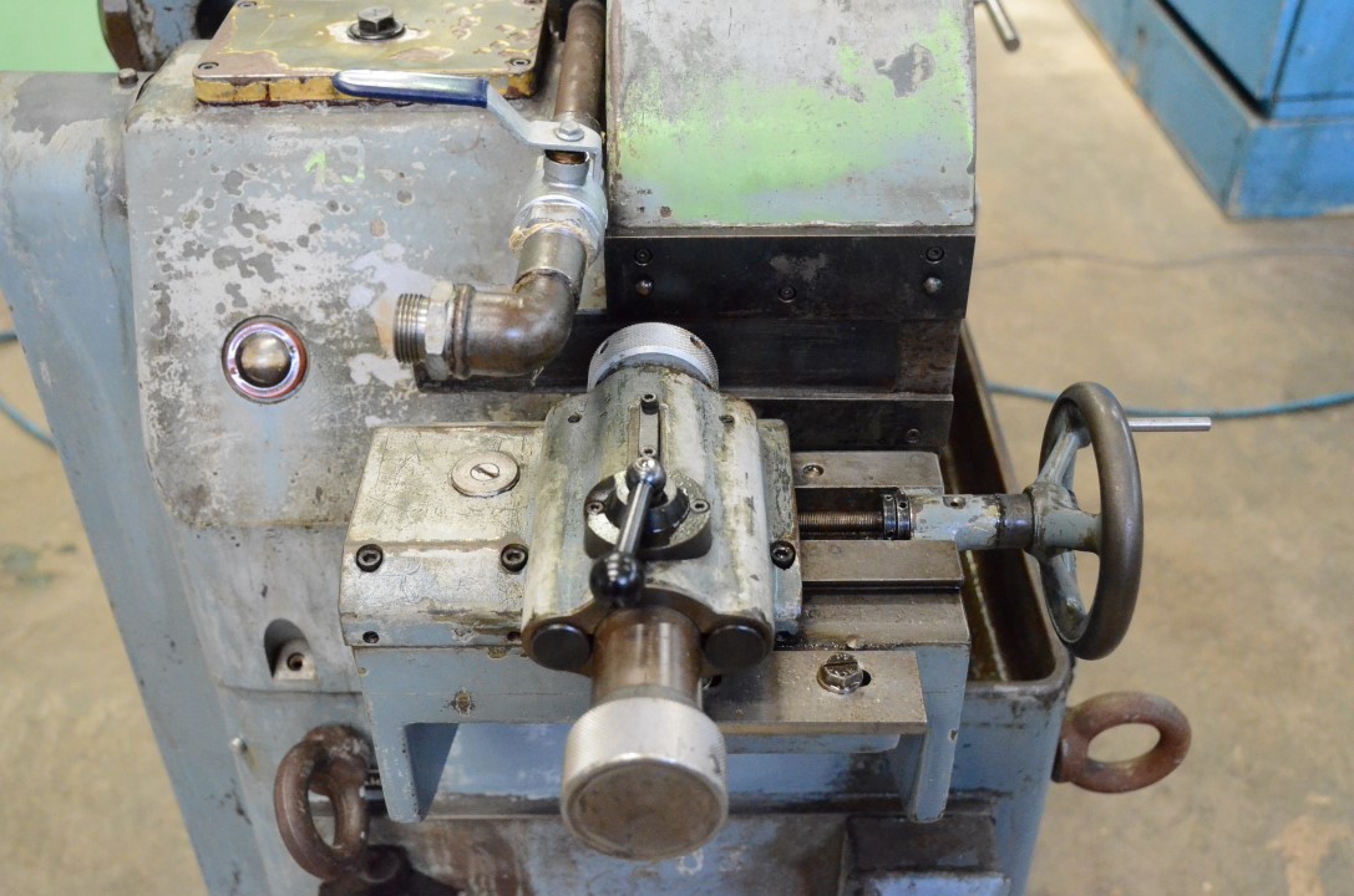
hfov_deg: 49.6
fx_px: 1464
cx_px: 677
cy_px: 448
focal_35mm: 39
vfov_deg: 34.1
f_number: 5
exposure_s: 1/100
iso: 6400
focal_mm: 26
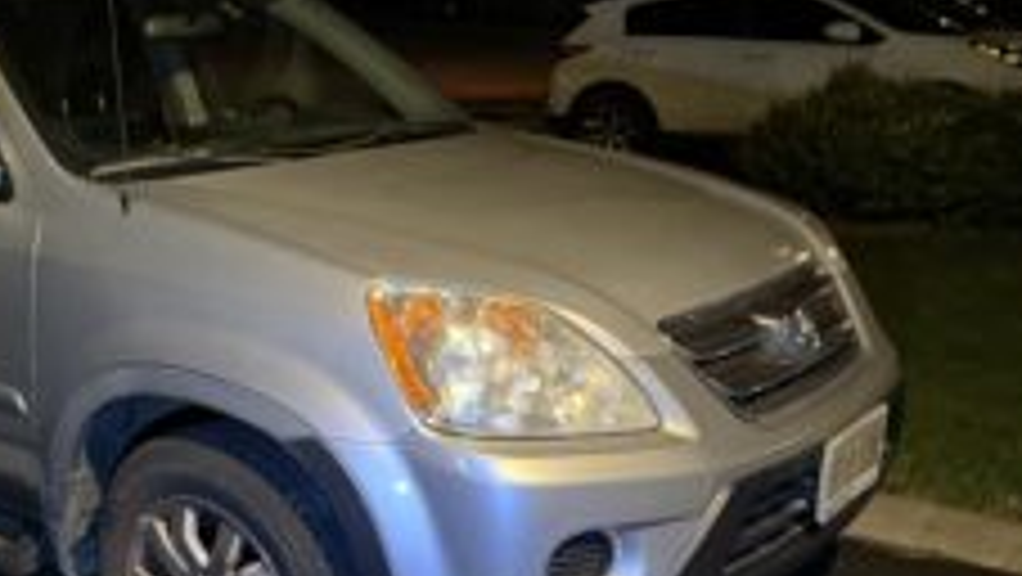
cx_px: 189
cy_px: 342
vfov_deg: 26.0
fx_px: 1247
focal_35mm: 46
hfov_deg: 42.4
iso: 800
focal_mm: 6.76
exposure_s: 1/40
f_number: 1.78
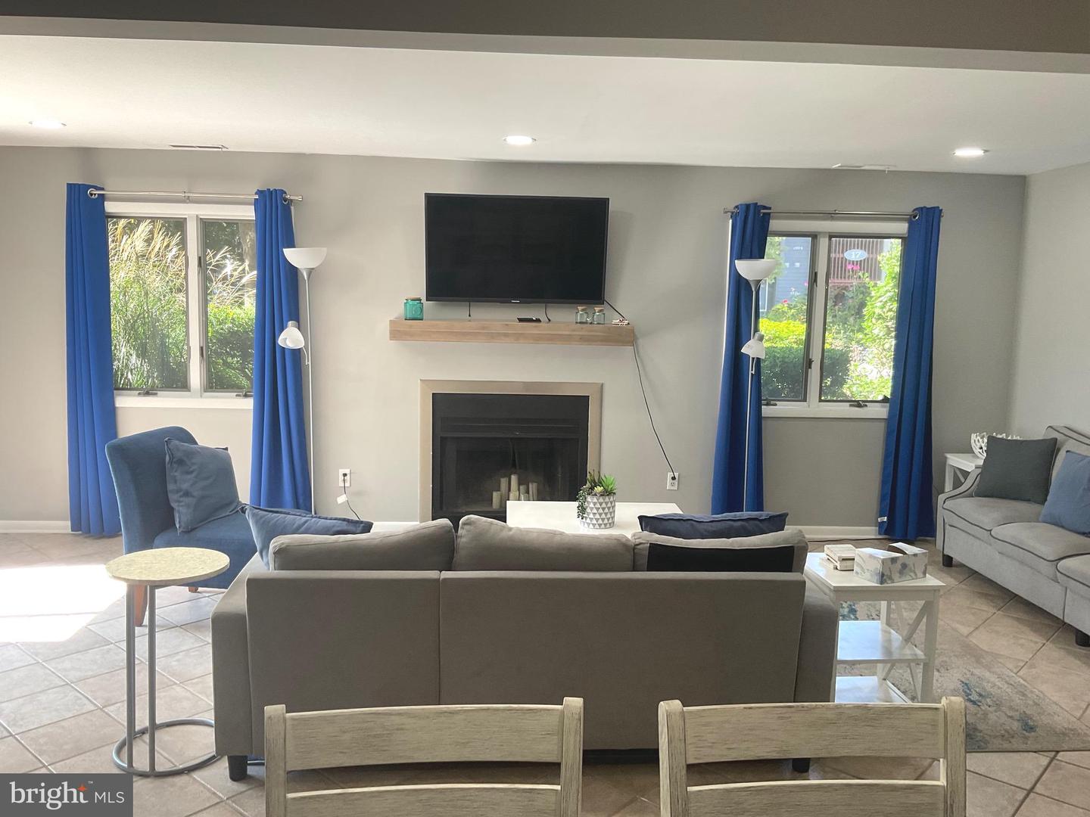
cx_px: 545
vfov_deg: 48.2
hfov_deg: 61.7
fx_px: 913
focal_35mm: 29
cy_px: 408
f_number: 1.8
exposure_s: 1/120
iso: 64
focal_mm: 3
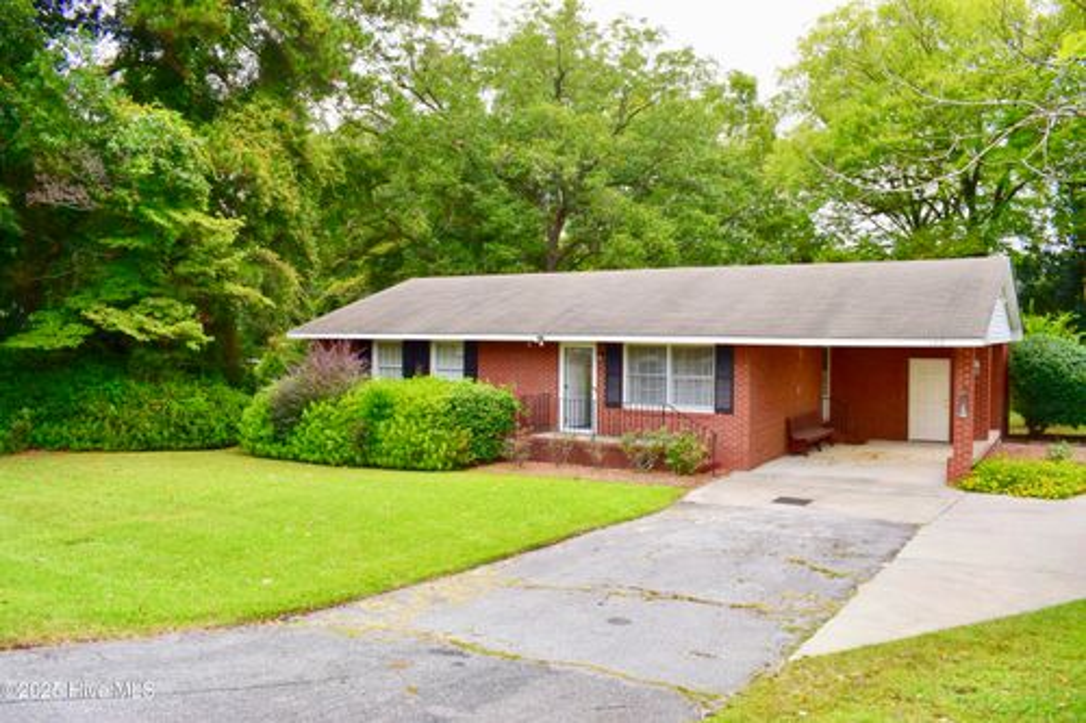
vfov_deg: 43.6
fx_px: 905
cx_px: 543
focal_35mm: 30
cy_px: 362
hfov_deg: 61.9
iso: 400
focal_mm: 20
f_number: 7.1
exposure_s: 1/30
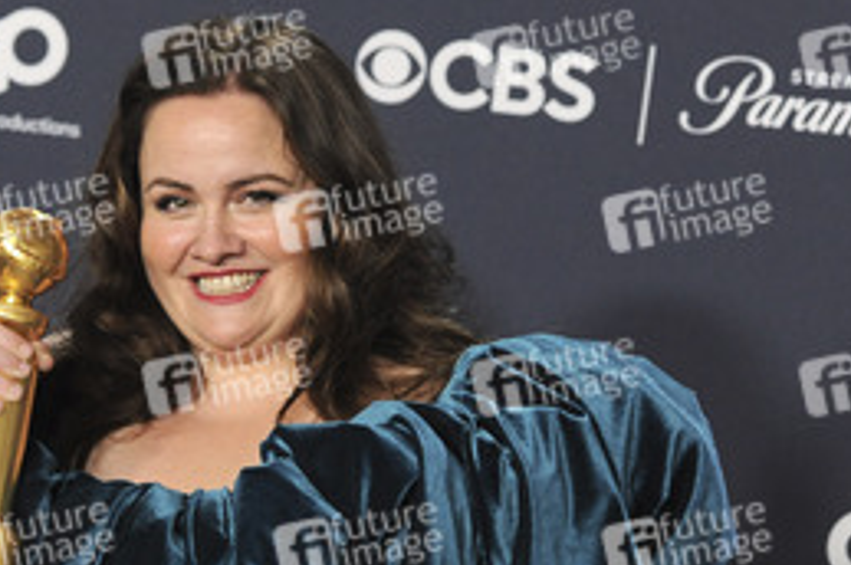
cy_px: 460
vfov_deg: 5.8
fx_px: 5548
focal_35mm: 235
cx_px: 269
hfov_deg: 8.8
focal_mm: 135
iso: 2500
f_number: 5
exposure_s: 1/125
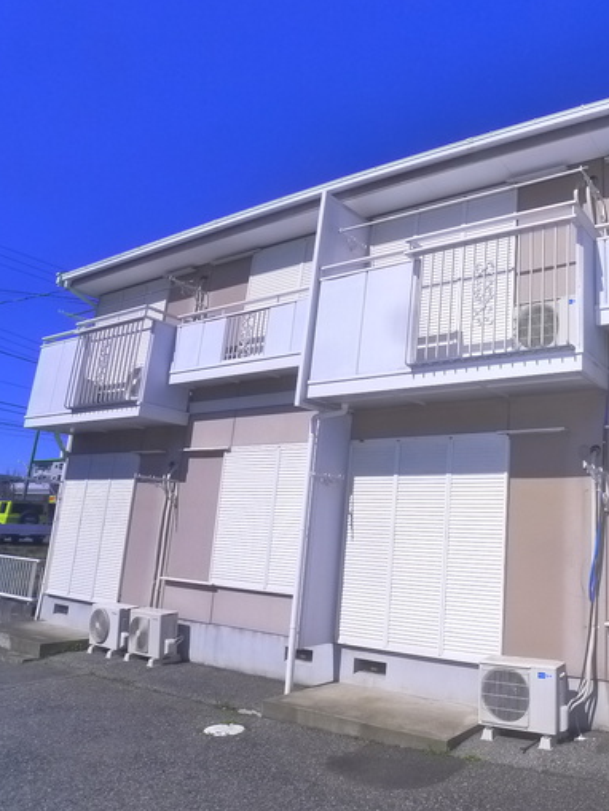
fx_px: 774
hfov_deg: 39.9
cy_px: 399
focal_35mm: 33
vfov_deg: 55.3
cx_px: 544
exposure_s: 1/1000
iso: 400
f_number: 5.6
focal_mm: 5.1
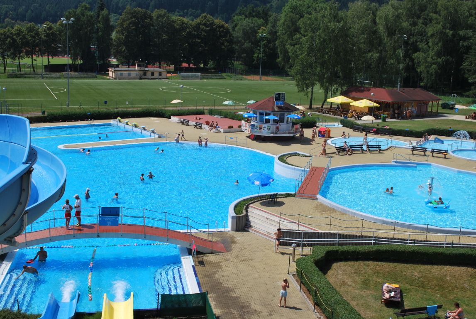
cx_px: 238
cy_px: 160
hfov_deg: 46.3
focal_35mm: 42
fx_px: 556
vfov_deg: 32.0
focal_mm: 28
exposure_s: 1/320
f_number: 9
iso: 100
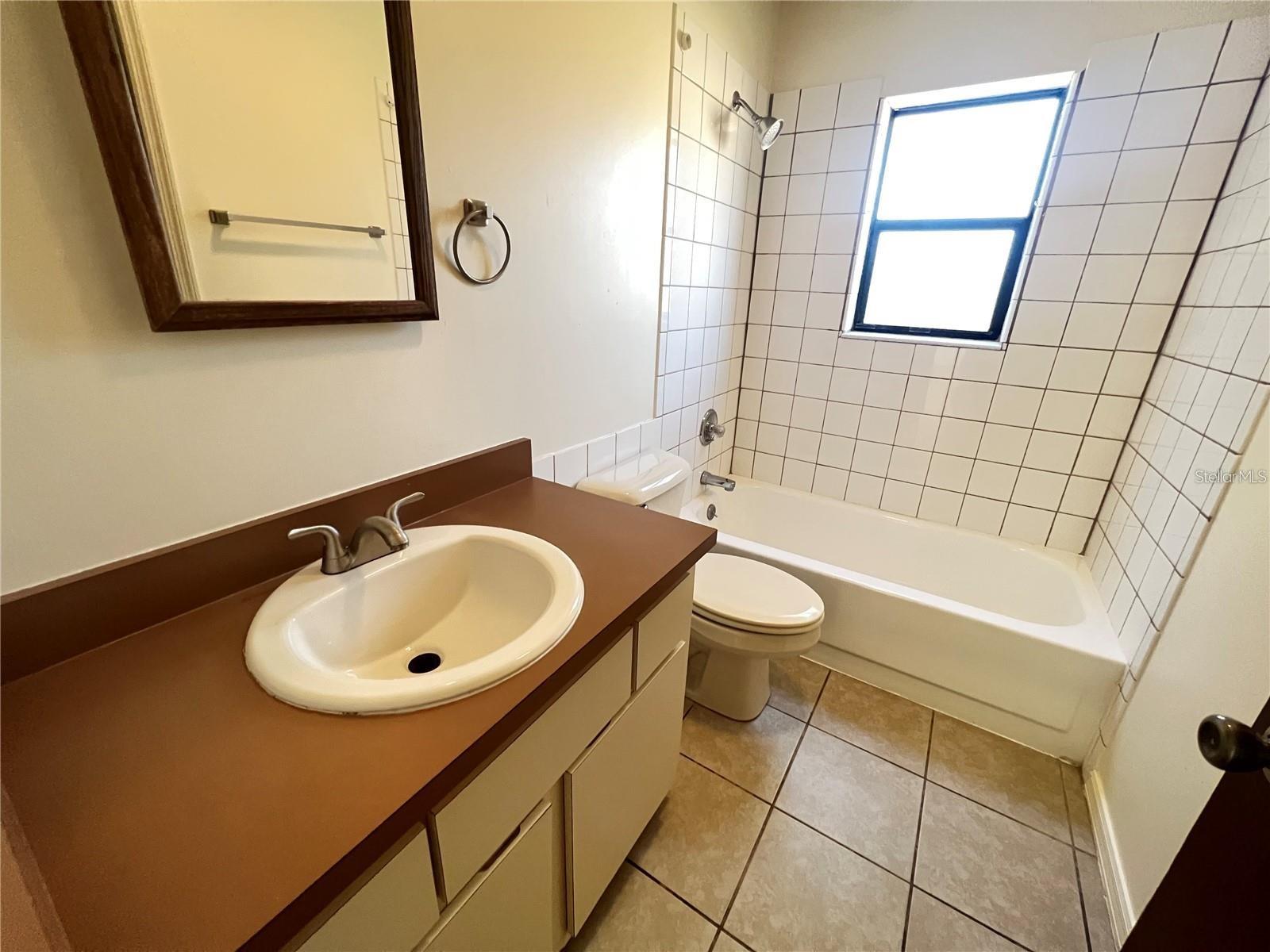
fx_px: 477
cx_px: 635
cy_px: 476
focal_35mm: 13
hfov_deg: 106.2
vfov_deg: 89.9
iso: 800
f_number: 1.8
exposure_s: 1/60
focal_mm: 1.57
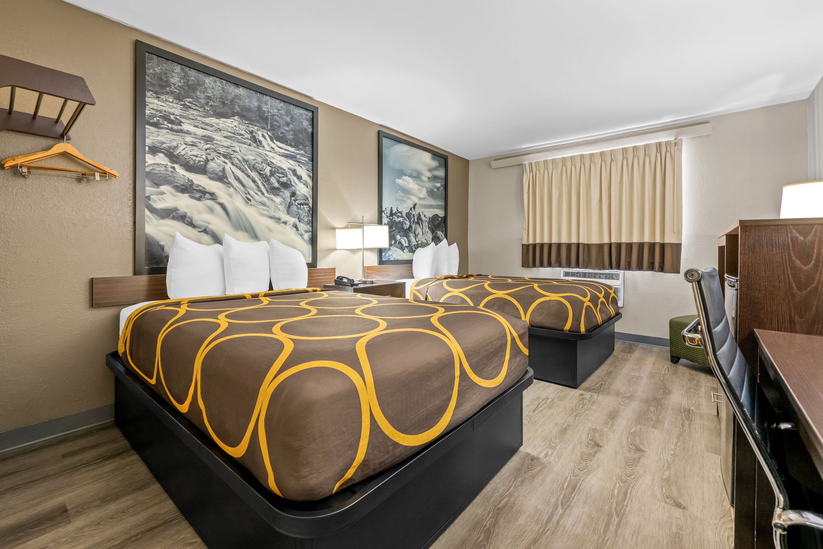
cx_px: 412
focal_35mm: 14
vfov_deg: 81.2
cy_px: 274
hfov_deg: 104.3
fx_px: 320
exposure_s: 2.5
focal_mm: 14
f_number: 8
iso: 200
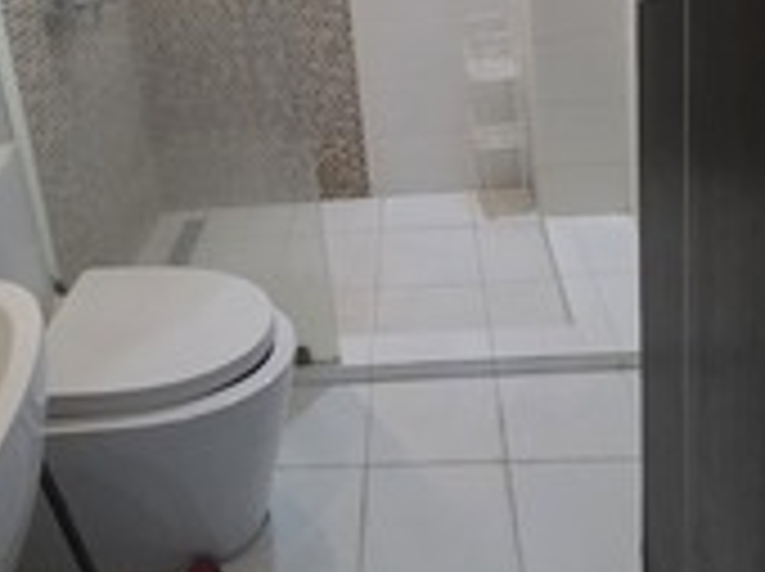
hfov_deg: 52.6
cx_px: 340
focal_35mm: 35
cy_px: -34
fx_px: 772
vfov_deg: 35.6
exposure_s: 1/52.7
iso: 500
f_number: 1.9
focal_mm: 2.2
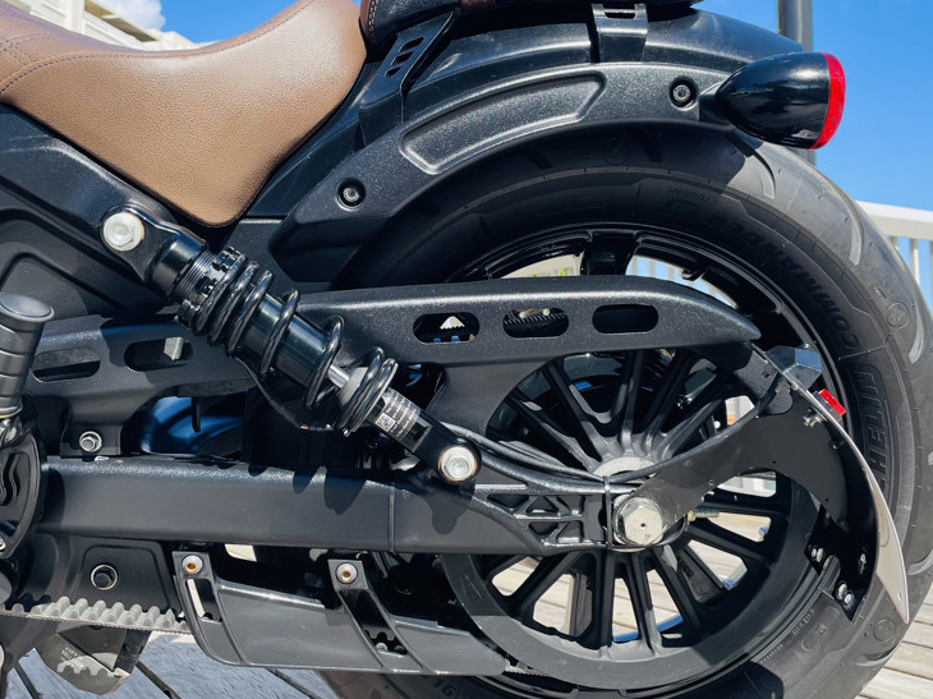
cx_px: 434
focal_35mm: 38
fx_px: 1024
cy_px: 304
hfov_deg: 49.0
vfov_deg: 37.6
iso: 32
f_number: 1.6
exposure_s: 1/1276
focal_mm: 4.2
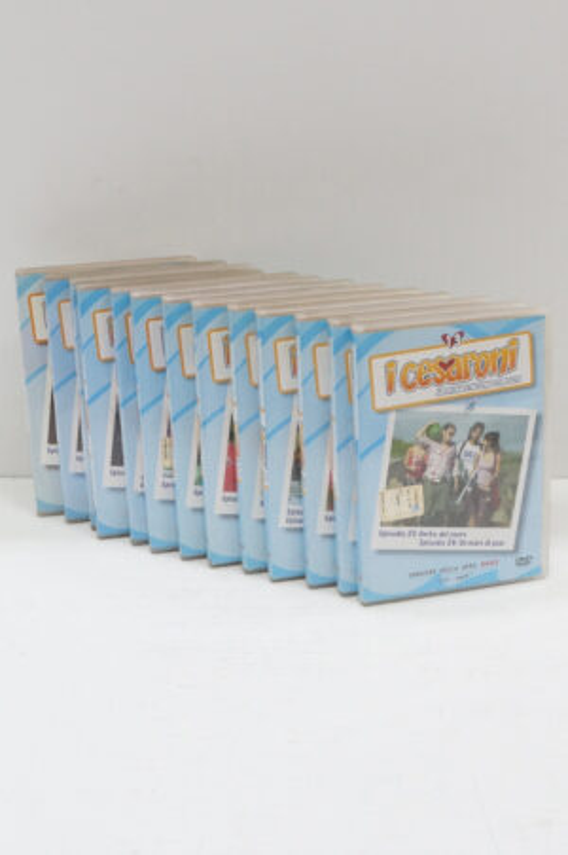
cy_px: 428
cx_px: 284
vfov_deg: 67.4
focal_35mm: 27
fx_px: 640
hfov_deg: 47.9
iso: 1600
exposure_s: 1/60
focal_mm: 18
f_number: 5.6
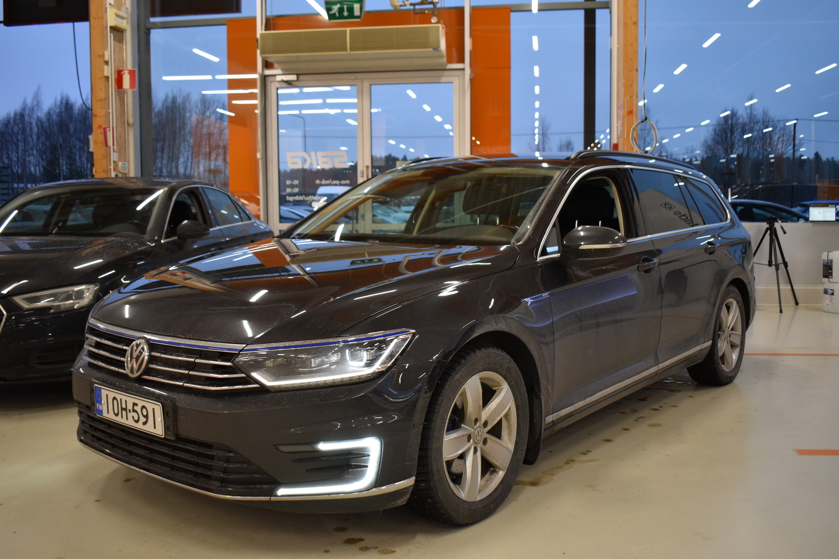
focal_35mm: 33
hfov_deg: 57.2
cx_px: 420
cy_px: 280
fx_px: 769
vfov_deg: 40.0
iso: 450
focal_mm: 22
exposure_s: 1/60
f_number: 4
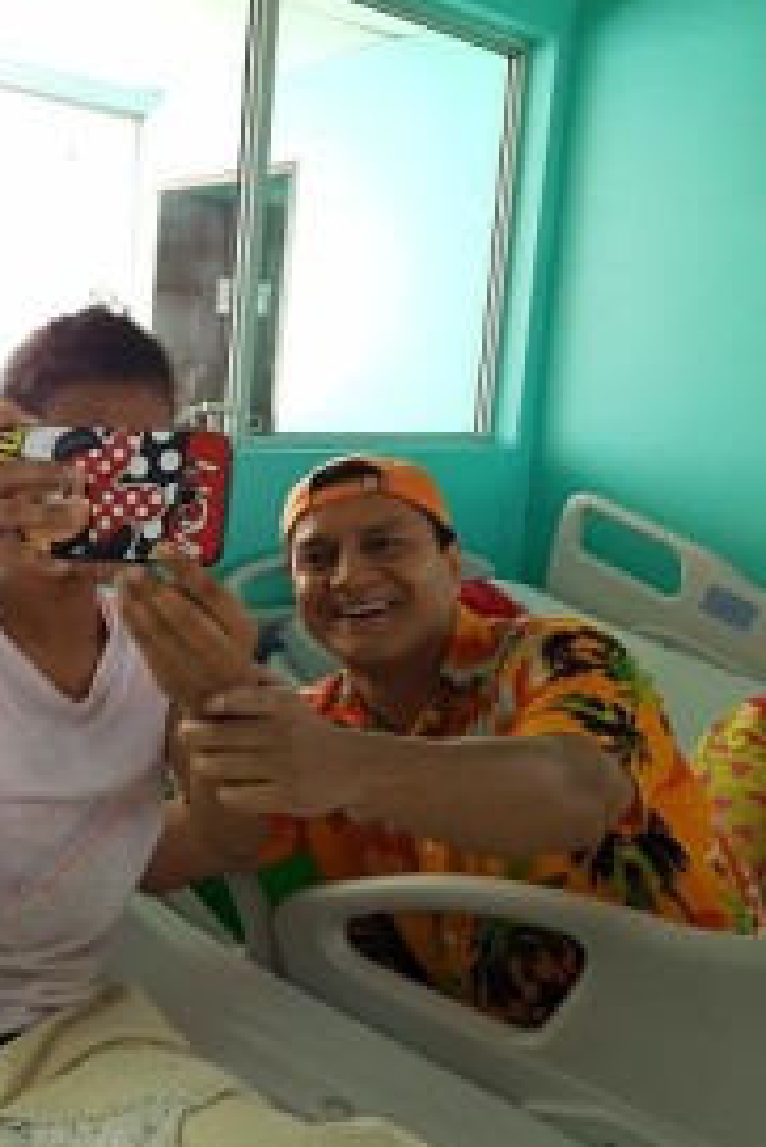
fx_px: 1179
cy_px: 580
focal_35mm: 37
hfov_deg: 34.2
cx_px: 95
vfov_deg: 51.9
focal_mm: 4.2
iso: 64
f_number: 1.7
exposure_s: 1/60
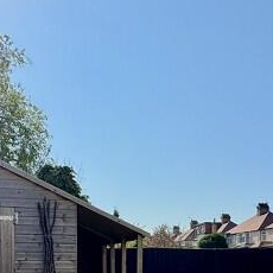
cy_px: 266
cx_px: 196
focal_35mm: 43
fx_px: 384
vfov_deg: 35.8
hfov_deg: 38.4
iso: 50
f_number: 2.2
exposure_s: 1/3106
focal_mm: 2.22
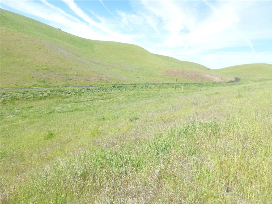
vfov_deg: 56.8
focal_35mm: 24
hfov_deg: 71.6
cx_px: 136
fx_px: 189
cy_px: 102
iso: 100
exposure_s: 1/400
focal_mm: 4.3
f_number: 4
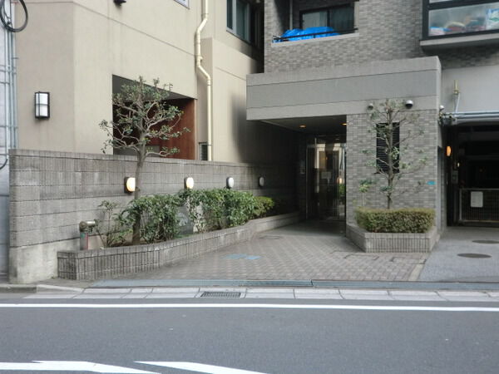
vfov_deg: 39.7
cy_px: 187
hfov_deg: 51.4
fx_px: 519
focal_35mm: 36
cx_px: 250
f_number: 3
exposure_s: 1/60
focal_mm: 6.58
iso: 64
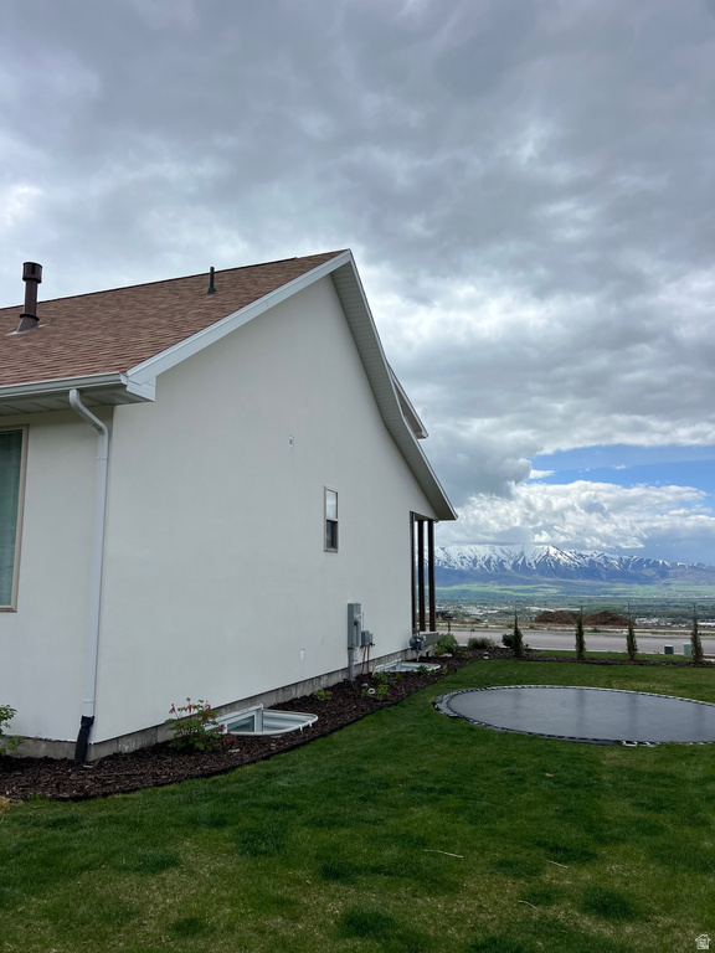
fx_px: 716
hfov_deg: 53.1
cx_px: 358
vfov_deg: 67.3
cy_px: 476
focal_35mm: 26
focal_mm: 5.7
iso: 50
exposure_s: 1/6211
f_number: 1.5
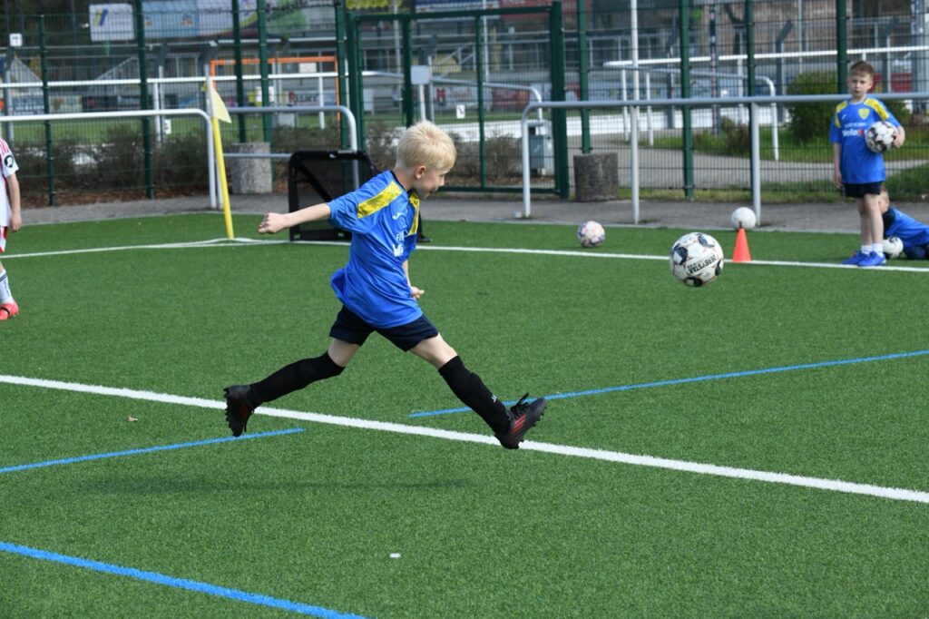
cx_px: 464
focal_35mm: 112
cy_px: 310
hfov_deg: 18.3
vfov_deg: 12.2
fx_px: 2889
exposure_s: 1/1250
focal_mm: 112
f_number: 9
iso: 1250
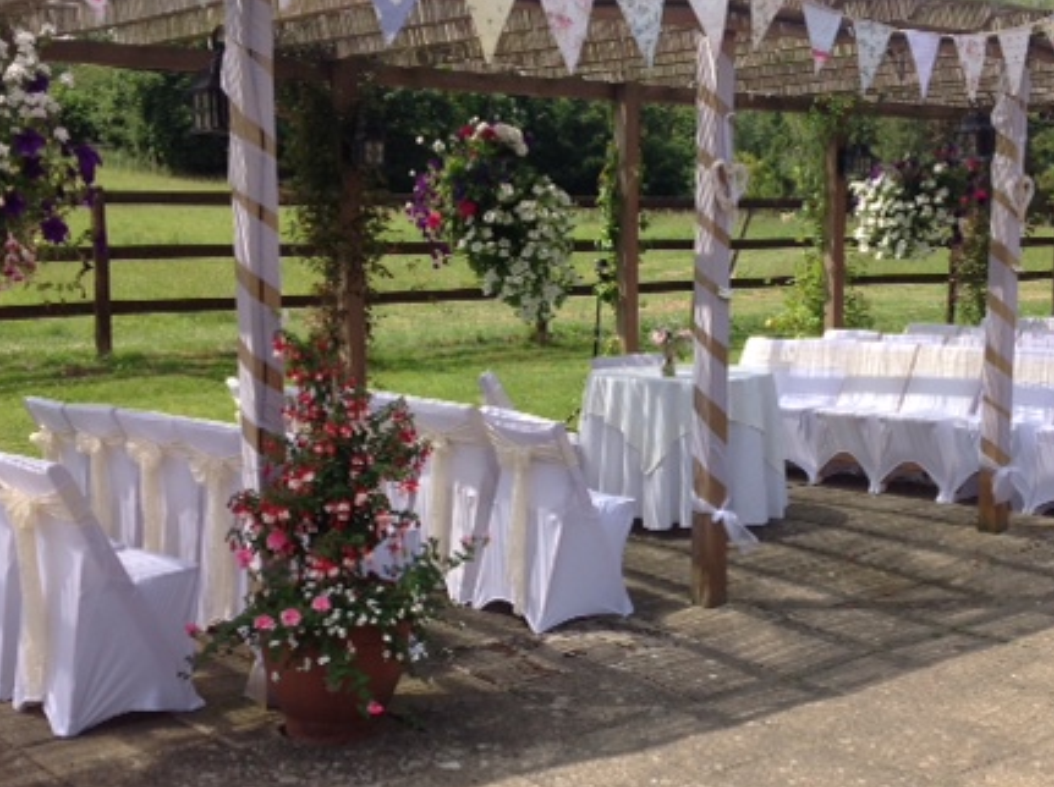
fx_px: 1581
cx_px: 621
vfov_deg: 27.9
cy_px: 455
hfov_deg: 36.8
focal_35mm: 52
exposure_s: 1/1259
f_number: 2.4
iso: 50
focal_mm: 4.28
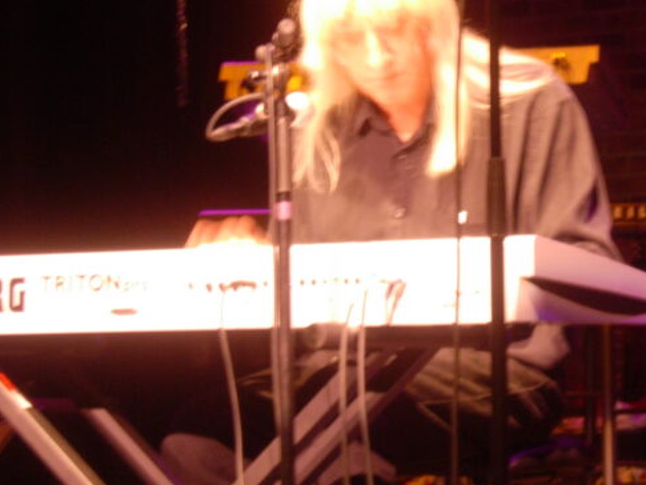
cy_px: 137
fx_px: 3397
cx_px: 601
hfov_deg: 10.8
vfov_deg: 8.2
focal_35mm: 182
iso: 100
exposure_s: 1/2.6
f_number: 4.3
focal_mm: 19.1
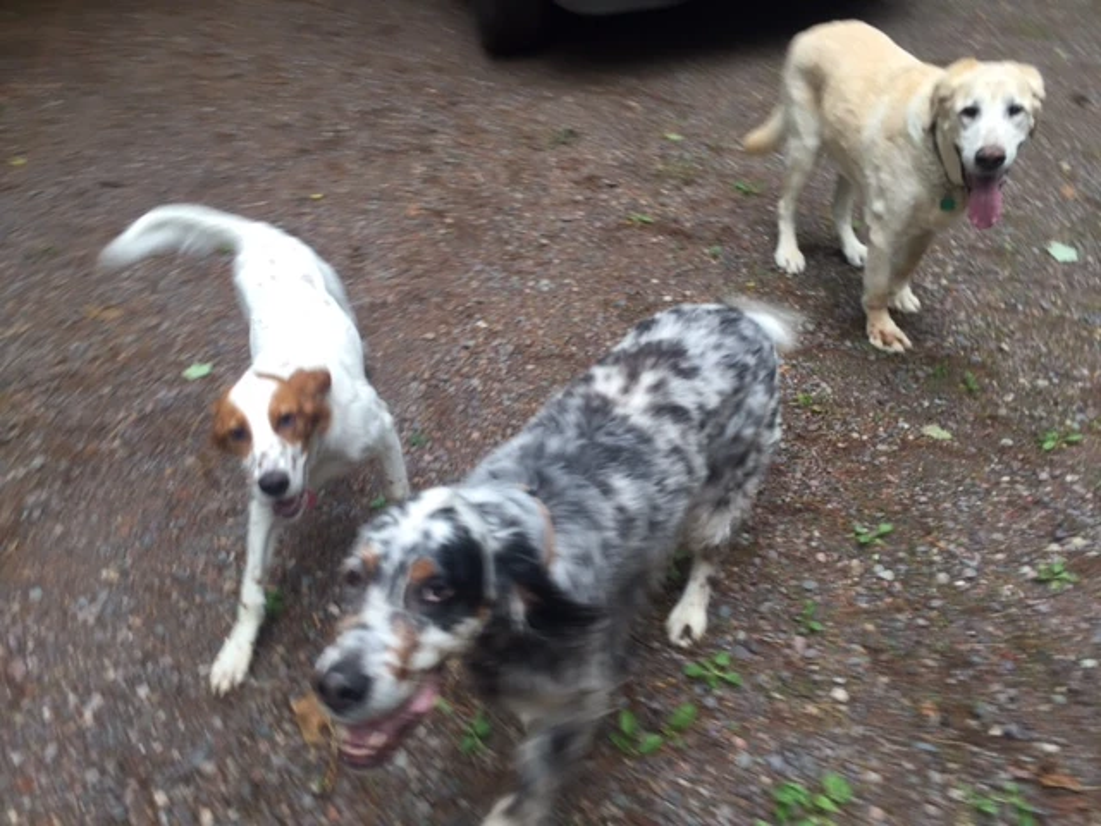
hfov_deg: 61.7
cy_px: 413
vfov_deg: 48.2
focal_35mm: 29
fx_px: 922
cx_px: 550
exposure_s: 1/60
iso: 32
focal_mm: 4.15
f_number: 2.2
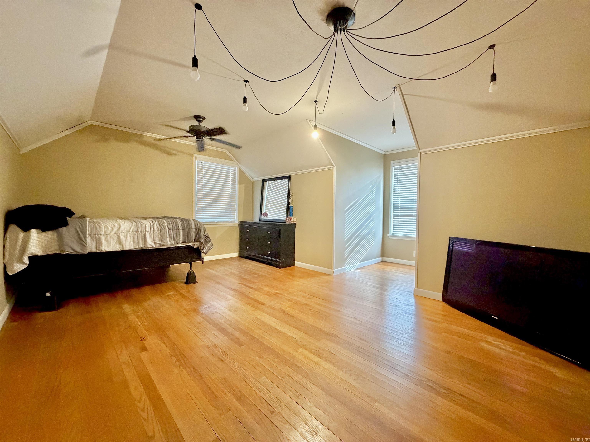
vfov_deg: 85.7
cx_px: 295
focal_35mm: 14
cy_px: 221
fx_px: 239
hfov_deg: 102.1
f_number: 2.2
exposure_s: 1/60
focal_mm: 2.22
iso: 1000
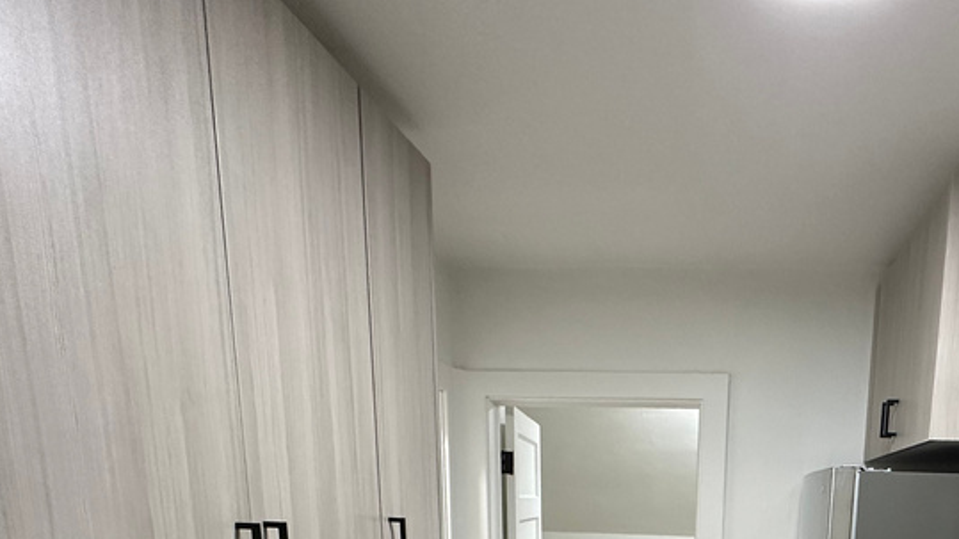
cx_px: 685
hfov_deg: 63.3
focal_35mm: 29
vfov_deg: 32.7
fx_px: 737
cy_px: 655
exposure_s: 1/120
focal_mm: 2.22
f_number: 2.2
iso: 320
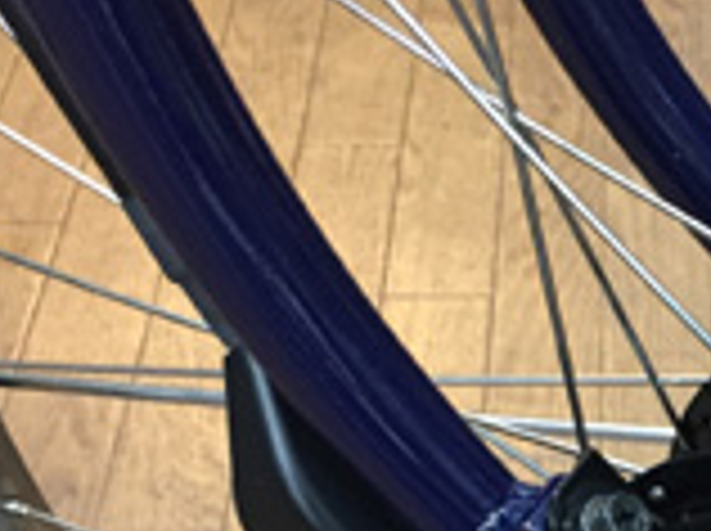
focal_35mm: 96
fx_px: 1969
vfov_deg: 14.7
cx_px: 824
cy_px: 698
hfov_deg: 19.4
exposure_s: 1/30
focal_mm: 4.15
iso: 160
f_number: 2.2
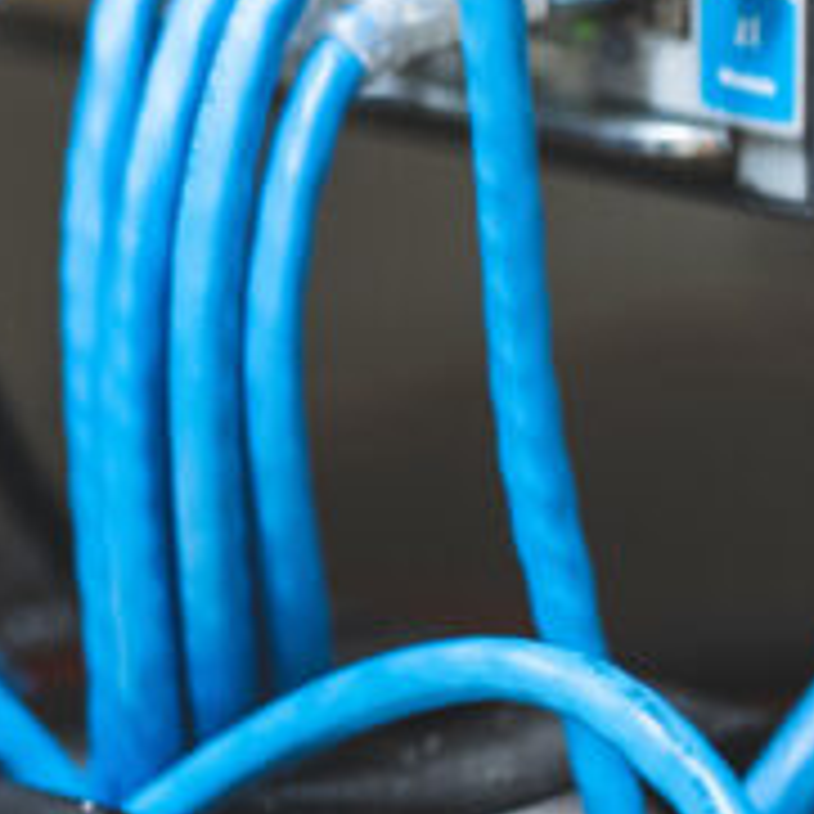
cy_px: -148
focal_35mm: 651
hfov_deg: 2.7
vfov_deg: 2.7
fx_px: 17319
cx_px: -922
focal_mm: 135
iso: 500
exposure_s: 1/40
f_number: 1.8
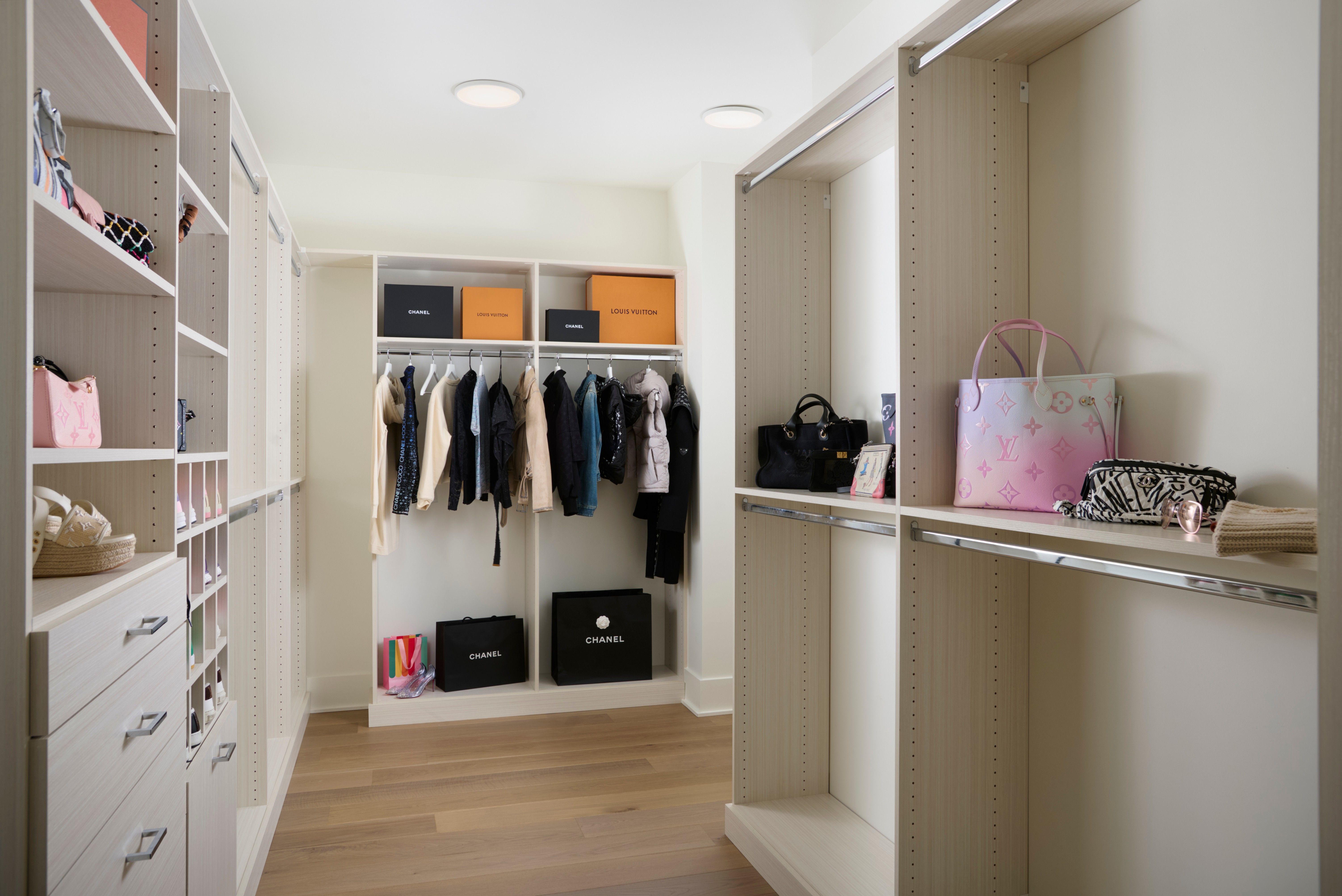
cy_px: 448
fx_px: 932
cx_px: 671
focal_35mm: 25
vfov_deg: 51.3
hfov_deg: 71.5
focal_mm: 25
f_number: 9
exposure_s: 1/200
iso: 250
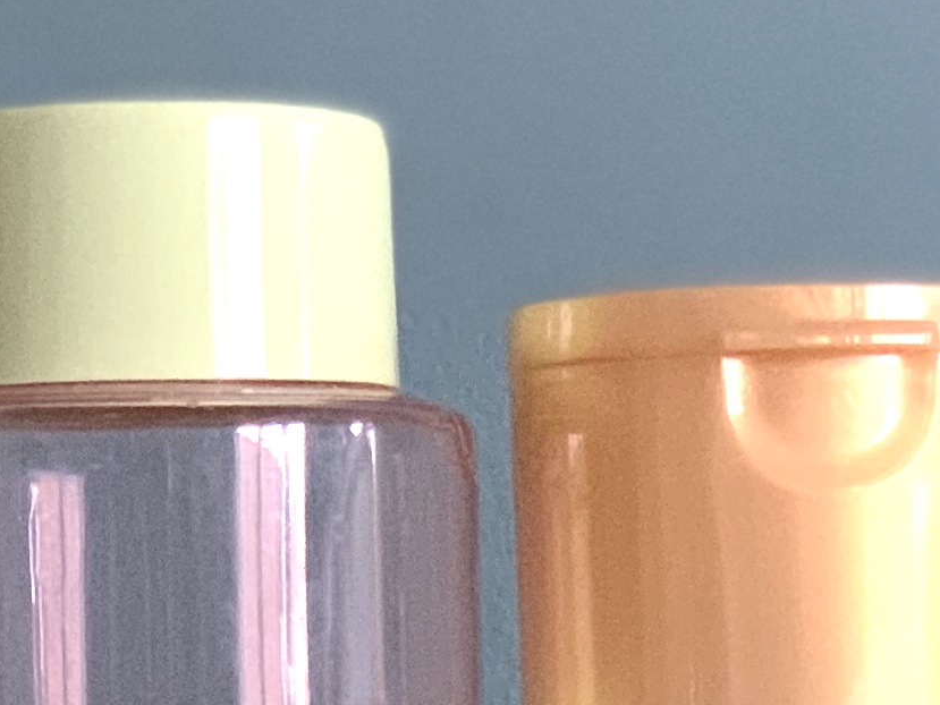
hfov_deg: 7.8
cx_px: 577
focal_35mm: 253
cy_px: 1004
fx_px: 6871
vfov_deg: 5.8
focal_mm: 6
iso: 400
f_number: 2.4
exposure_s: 1/60
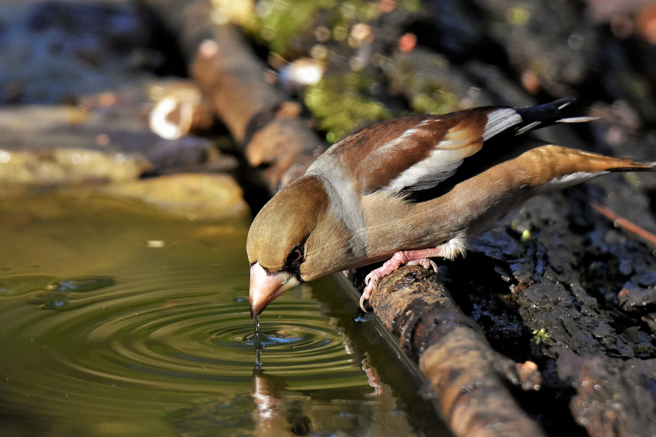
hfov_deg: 2.7
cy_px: 203
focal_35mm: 764
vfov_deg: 1.8
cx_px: 334
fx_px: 13923
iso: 1800
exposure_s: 1/1600
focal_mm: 450
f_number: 6
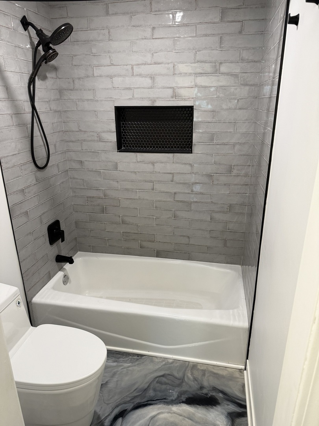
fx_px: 295
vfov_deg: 71.6
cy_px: 213
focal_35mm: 24
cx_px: 160
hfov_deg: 56.8
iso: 160
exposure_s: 1/60
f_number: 1.78
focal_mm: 6.76
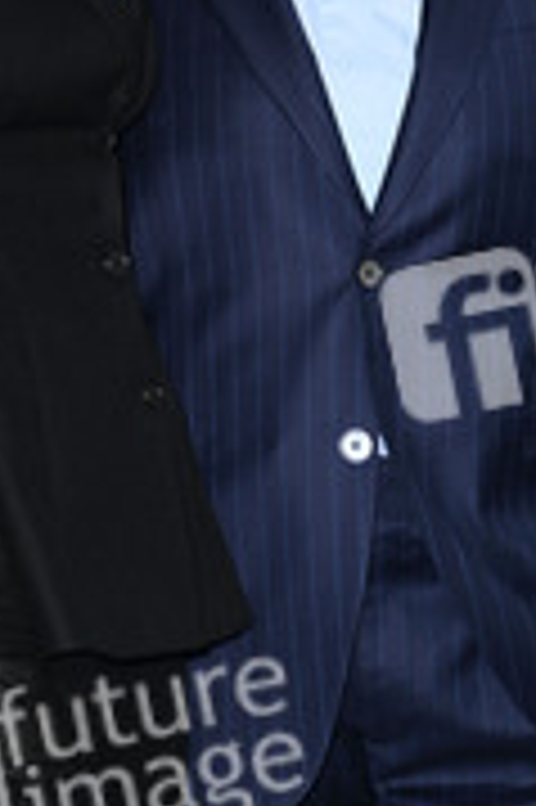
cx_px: 203
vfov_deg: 8.2
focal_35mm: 250
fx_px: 5594
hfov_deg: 5.5
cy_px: 90
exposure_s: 1/250
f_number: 5.6
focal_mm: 112
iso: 640
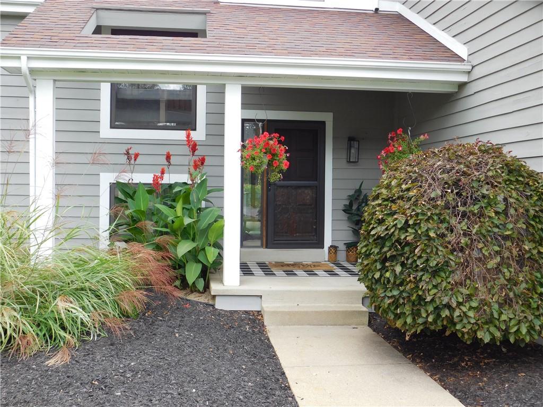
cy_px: 204
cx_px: 272
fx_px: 627
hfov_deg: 46.8
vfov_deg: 36.0
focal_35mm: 40
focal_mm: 7.1
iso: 125
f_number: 3.6
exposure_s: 1/160
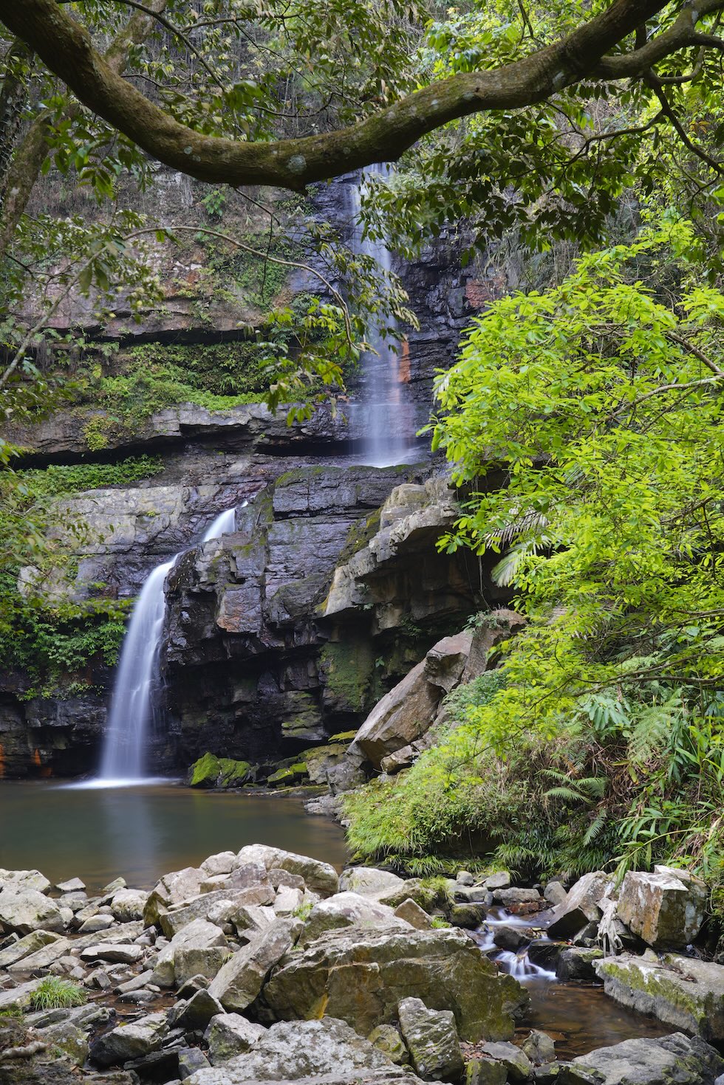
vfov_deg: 43.6
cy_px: 542
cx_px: 362
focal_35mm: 45
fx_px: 1357
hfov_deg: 29.9
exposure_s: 3.2
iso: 50
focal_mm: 45
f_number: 13
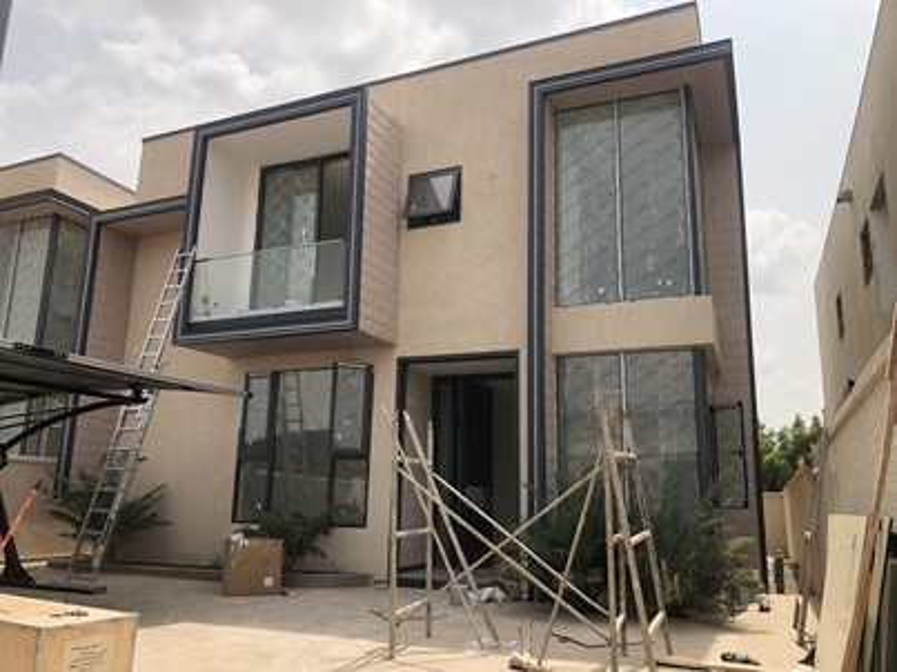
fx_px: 725
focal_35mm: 28
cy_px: 336
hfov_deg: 63.5
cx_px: 448
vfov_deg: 49.7
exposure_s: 1/1548
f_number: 1.8
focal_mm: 3.99
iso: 20
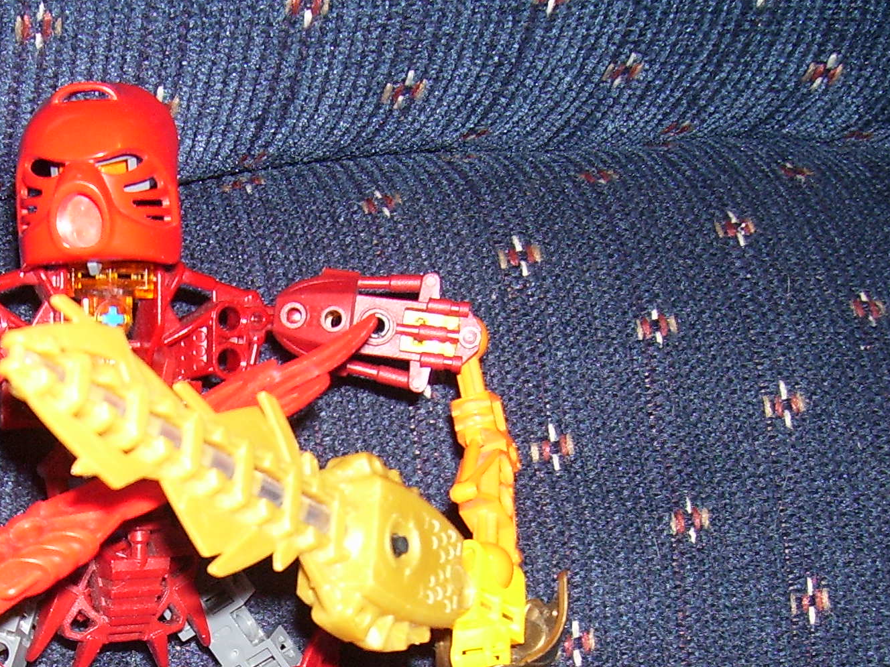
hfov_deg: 28.4
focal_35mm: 66
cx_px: 117
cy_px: 623
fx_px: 1697
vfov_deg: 21.7
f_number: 2.7
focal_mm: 5.6
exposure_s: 1/60
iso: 125
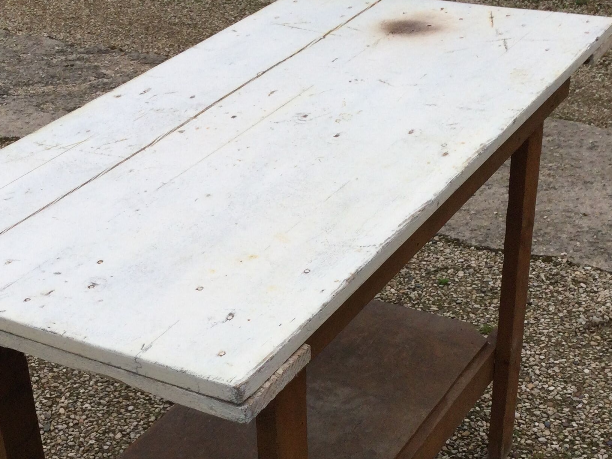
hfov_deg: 31.2
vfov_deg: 23.3
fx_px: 1096
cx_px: 264
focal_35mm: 62
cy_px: 358
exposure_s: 1/574
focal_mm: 3.3
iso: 25
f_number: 2.4
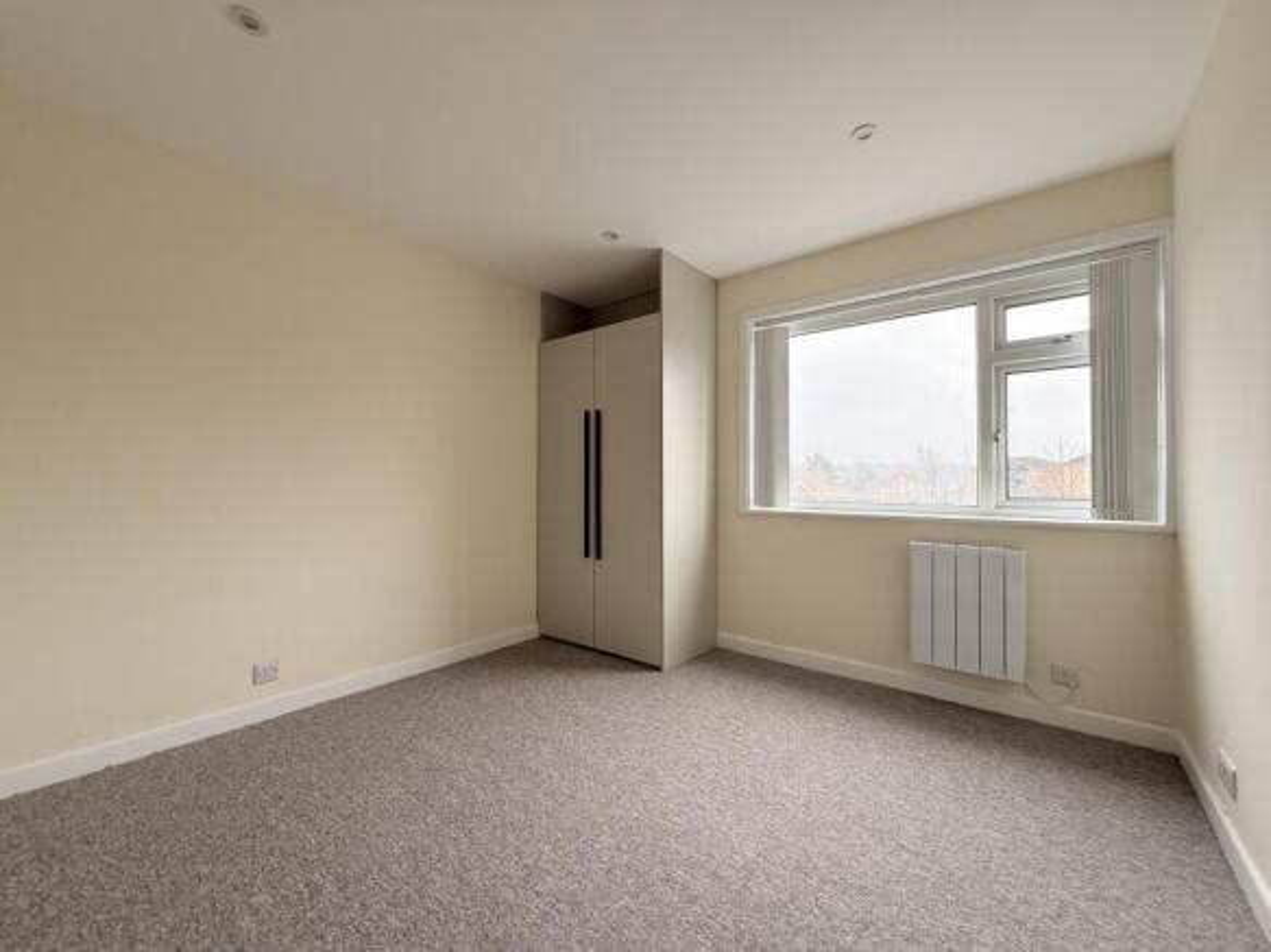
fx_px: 514
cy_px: 476
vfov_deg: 85.7
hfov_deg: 102.1
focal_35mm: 14
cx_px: 636
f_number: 2.2
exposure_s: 1/99
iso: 100
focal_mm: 2.22
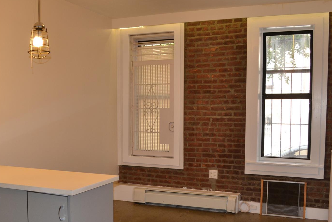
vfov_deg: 33.2
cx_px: 151
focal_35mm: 40
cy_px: 143
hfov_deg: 48.4
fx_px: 369
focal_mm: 18
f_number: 4
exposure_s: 1/80
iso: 400
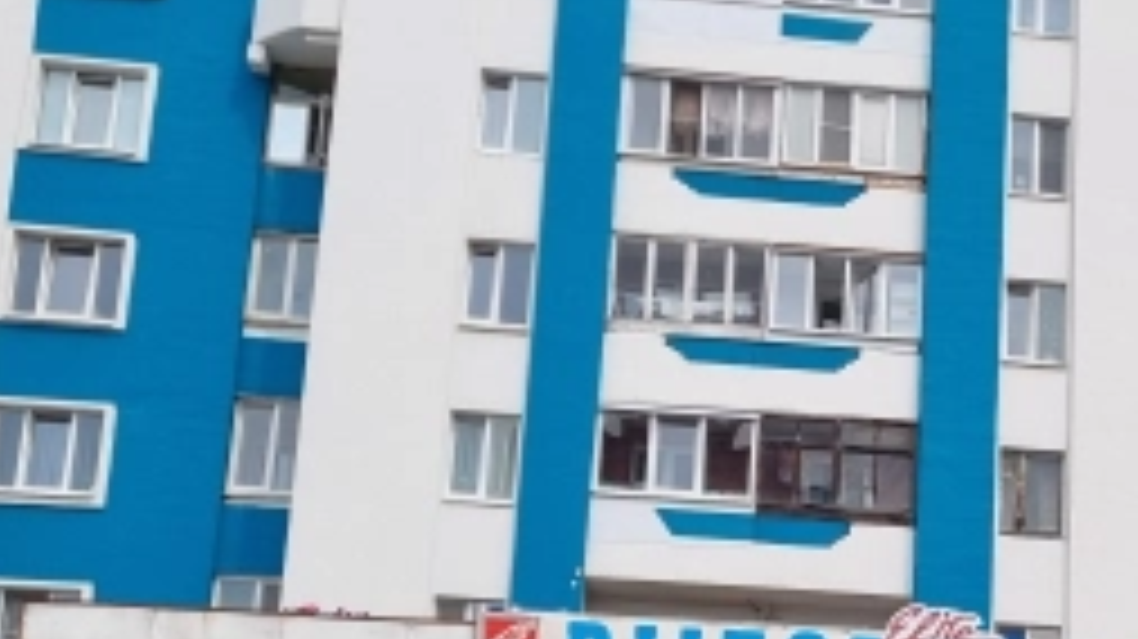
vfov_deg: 17.1
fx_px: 2111
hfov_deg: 29.3
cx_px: 963
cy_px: 495
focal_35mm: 70
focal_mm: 5.4
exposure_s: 1/1840
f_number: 1.8
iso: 50
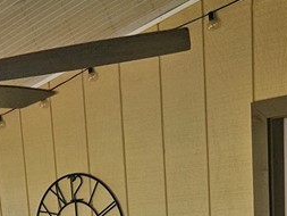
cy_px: 381
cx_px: -43
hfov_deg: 20.0
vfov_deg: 14.2
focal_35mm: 93
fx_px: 771
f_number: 1.8
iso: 64
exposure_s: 1/359
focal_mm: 5.4
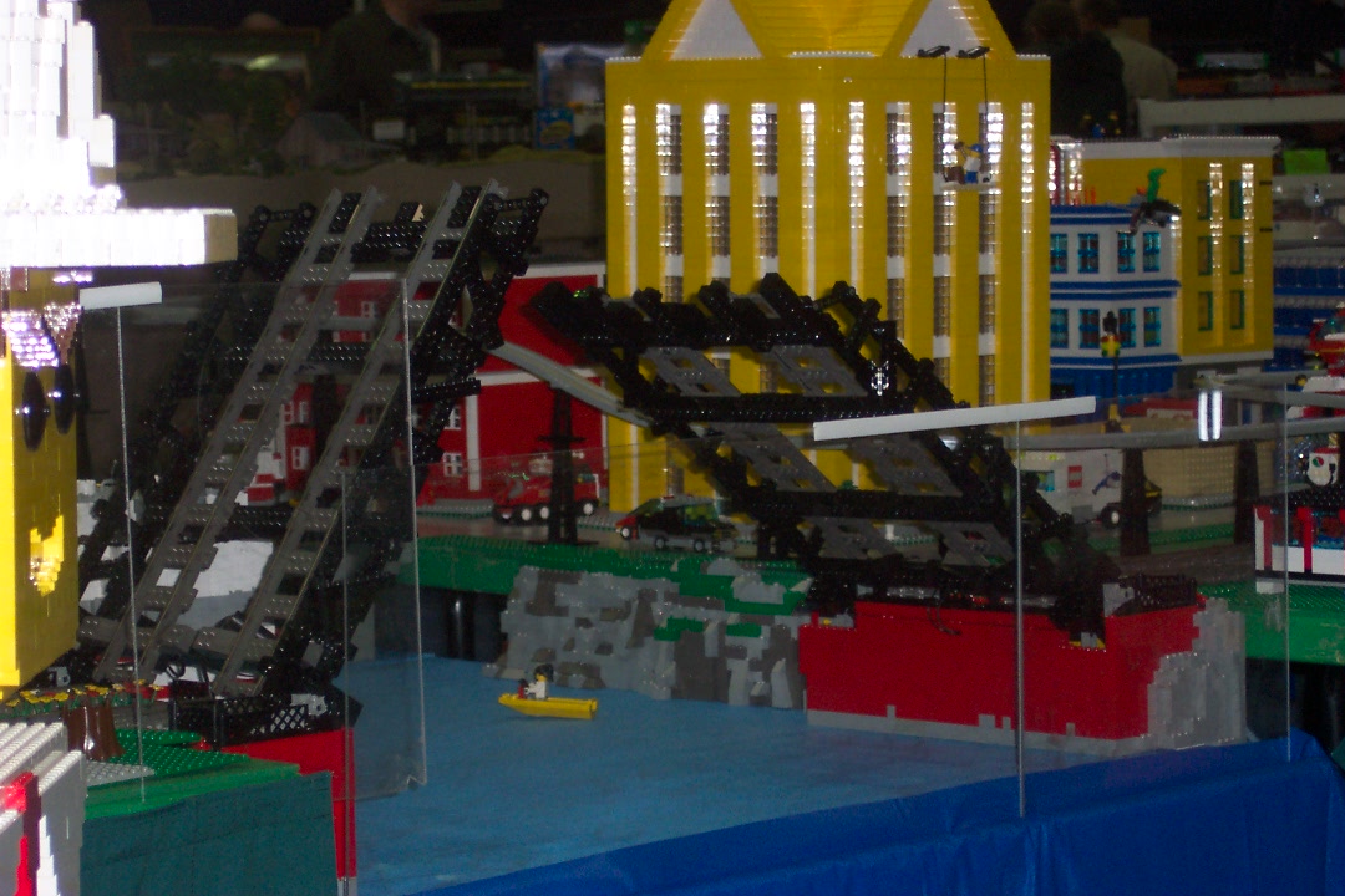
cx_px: 672
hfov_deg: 17.9
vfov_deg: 12.0
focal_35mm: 114
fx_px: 4259
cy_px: 448
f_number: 4.8
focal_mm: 24
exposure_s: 1/90
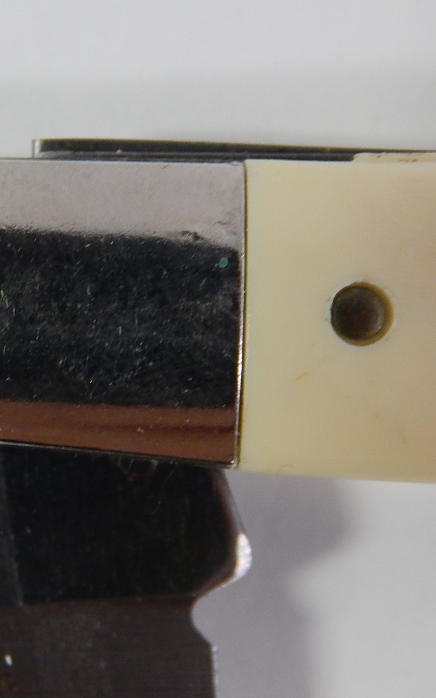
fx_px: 2035
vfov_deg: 19.5
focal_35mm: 107
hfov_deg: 12.1
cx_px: 47
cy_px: 352
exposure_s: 1/30
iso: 400
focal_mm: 13.5
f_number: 4.2
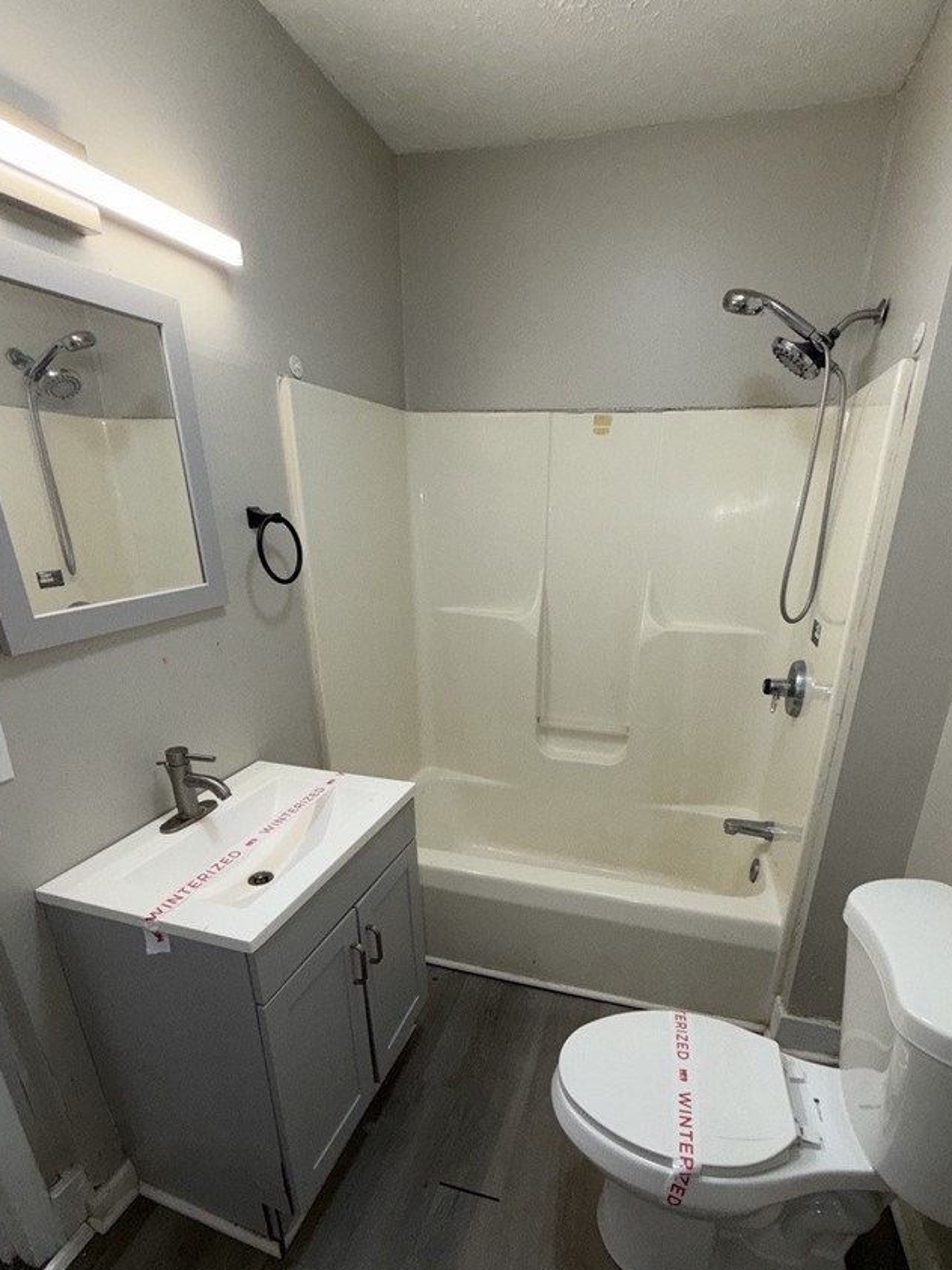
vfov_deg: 90.3
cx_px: 517
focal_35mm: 17
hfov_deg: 74.6
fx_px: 624
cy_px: 737
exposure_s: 1/120
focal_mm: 2.22
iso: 64
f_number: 2.2
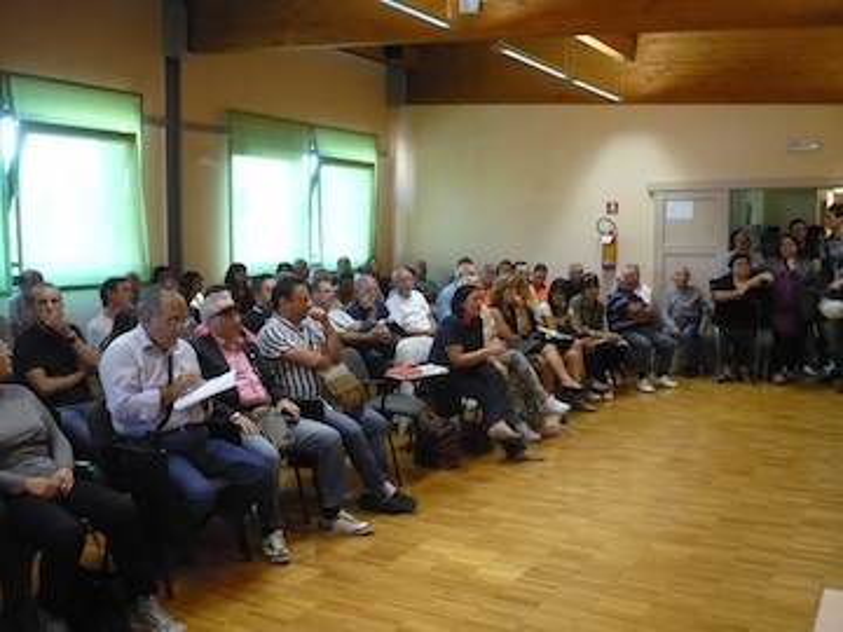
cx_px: 422
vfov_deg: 40.7
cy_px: 316
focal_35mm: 35
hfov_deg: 52.6
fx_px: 852
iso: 320
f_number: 2.8
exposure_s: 1/30
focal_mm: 5.8
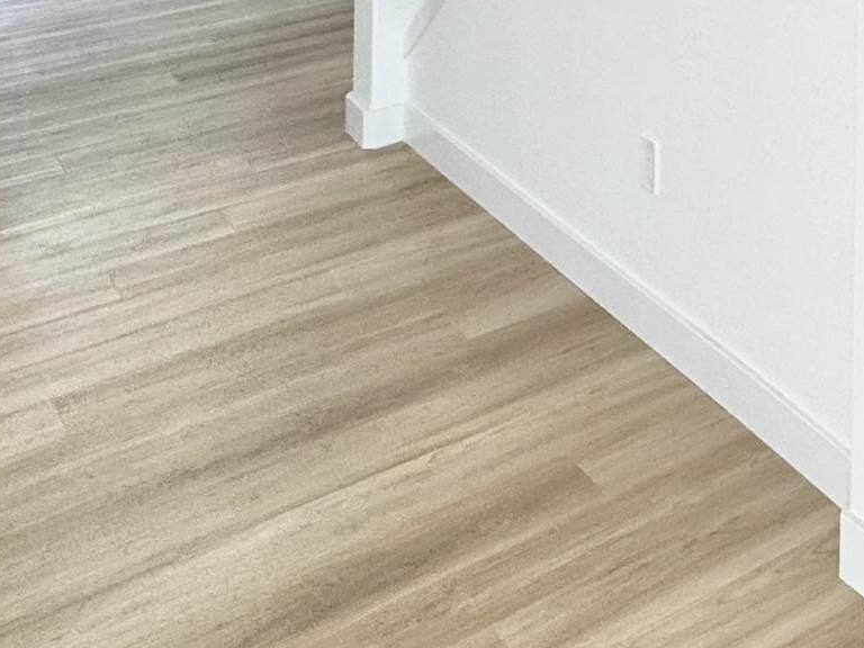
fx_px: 1398
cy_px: -460
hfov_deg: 24.7
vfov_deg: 20.2
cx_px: 1358
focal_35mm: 56
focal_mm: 2.22
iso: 64
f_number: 2.2
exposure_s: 1/120
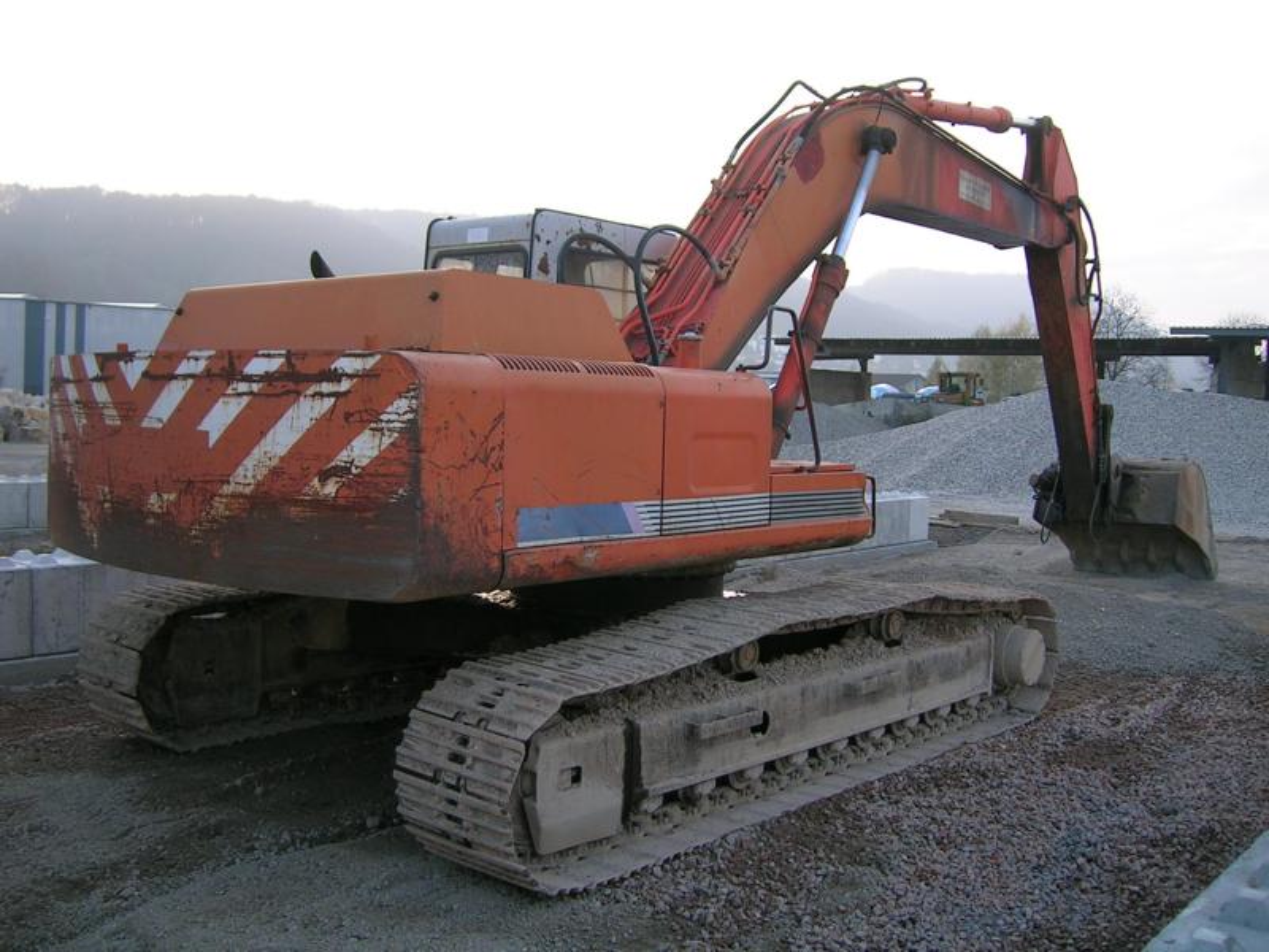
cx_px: 634
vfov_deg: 40.7
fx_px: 1283
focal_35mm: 35
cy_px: 476
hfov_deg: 52.6
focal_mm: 5.4
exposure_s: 1/140
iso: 50
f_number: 2.8
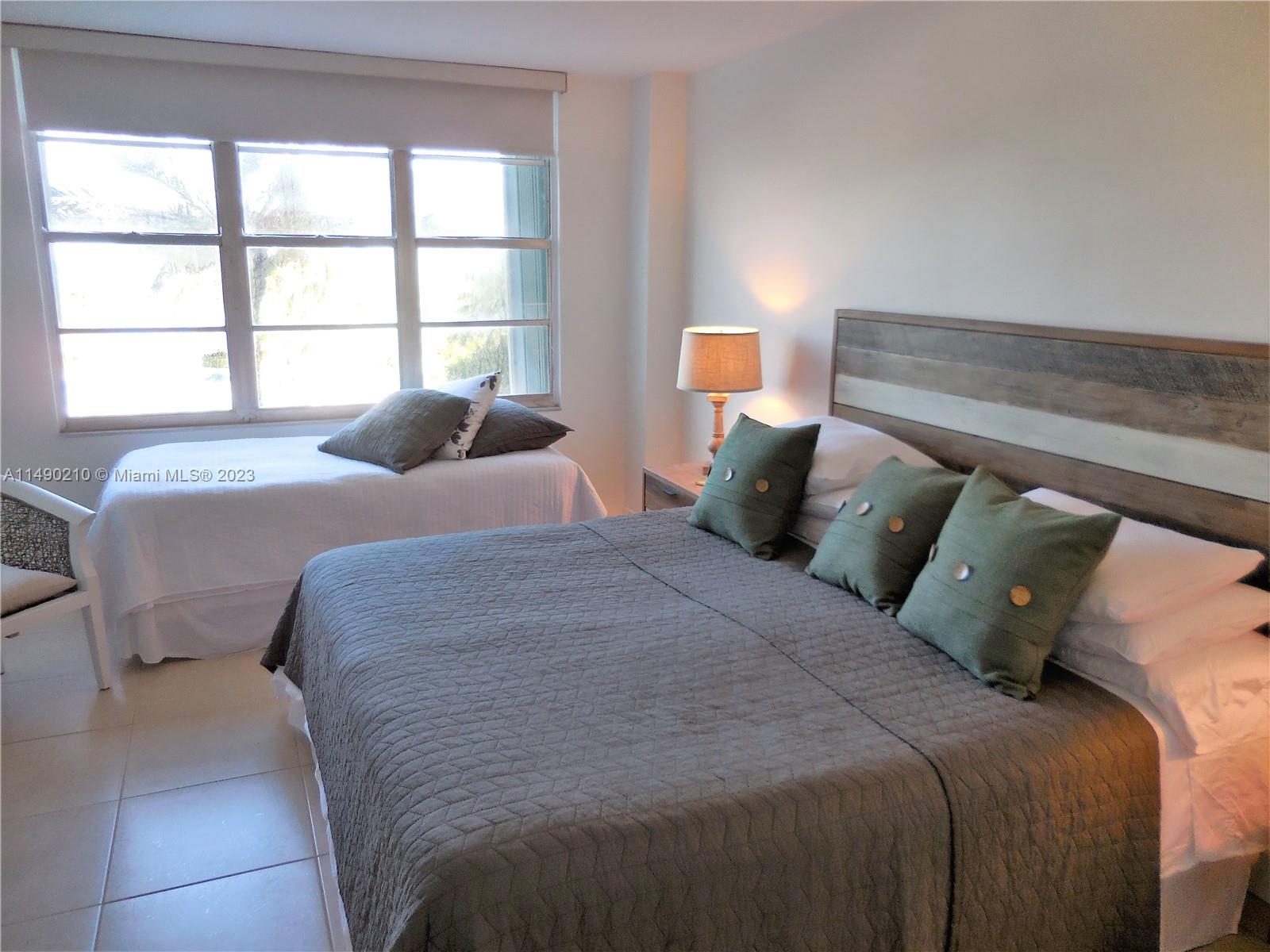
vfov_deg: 54.9
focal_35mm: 25
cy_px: 476
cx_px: 635
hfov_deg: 69.4
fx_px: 917
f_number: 3.3
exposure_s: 1/40
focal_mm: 4.5
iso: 125
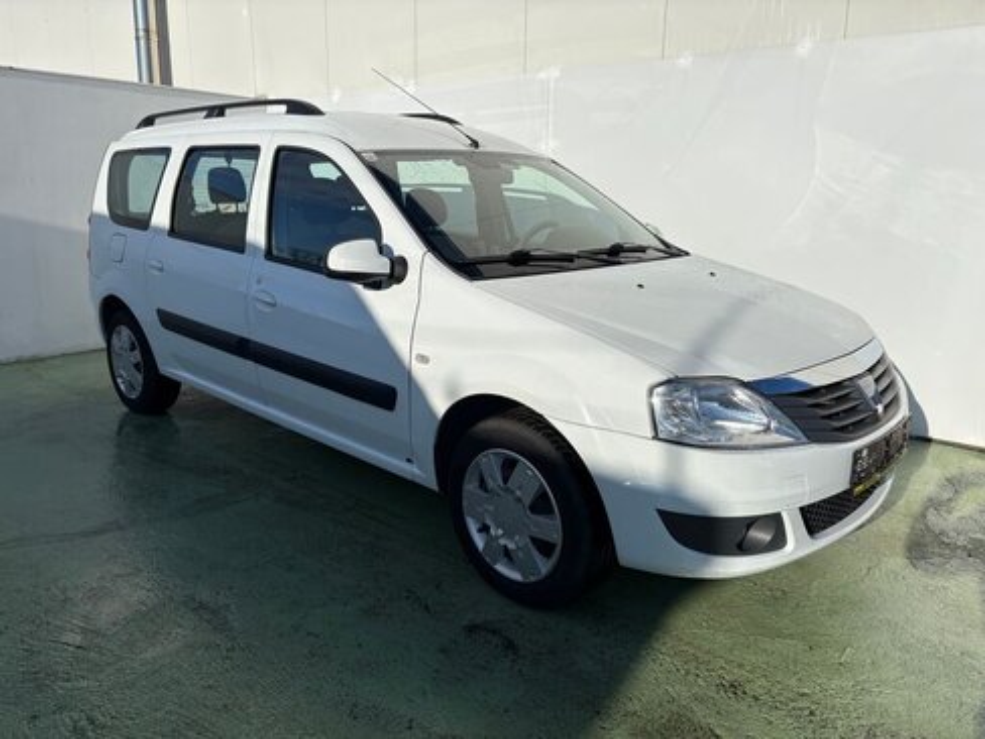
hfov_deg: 67.3
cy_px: 370
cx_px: 492
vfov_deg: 53.1
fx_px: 740
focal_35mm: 26
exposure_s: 1/10101
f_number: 1.6
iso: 50
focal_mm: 5.96
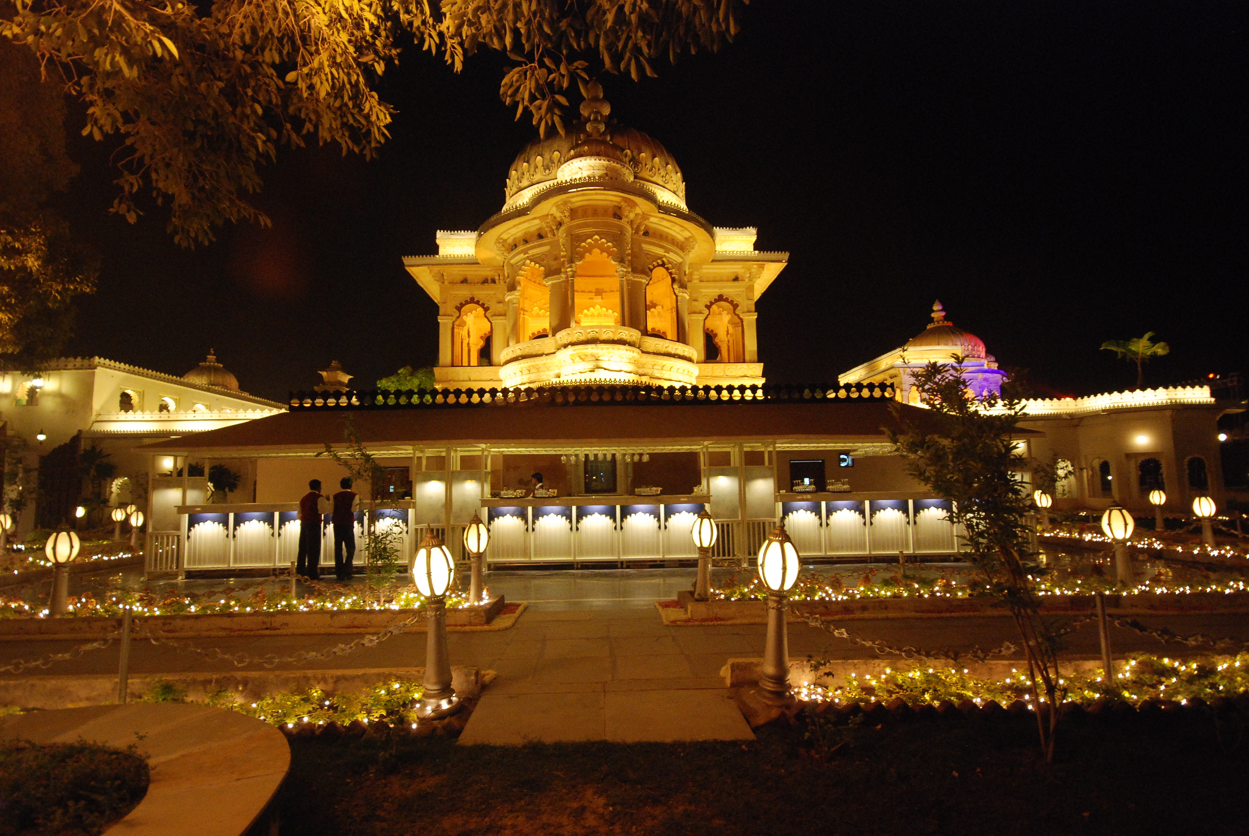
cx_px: 624
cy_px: 418
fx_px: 625
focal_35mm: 18
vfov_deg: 67.5
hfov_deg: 89.9
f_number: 4.5
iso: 1250
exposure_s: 1/10
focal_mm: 12
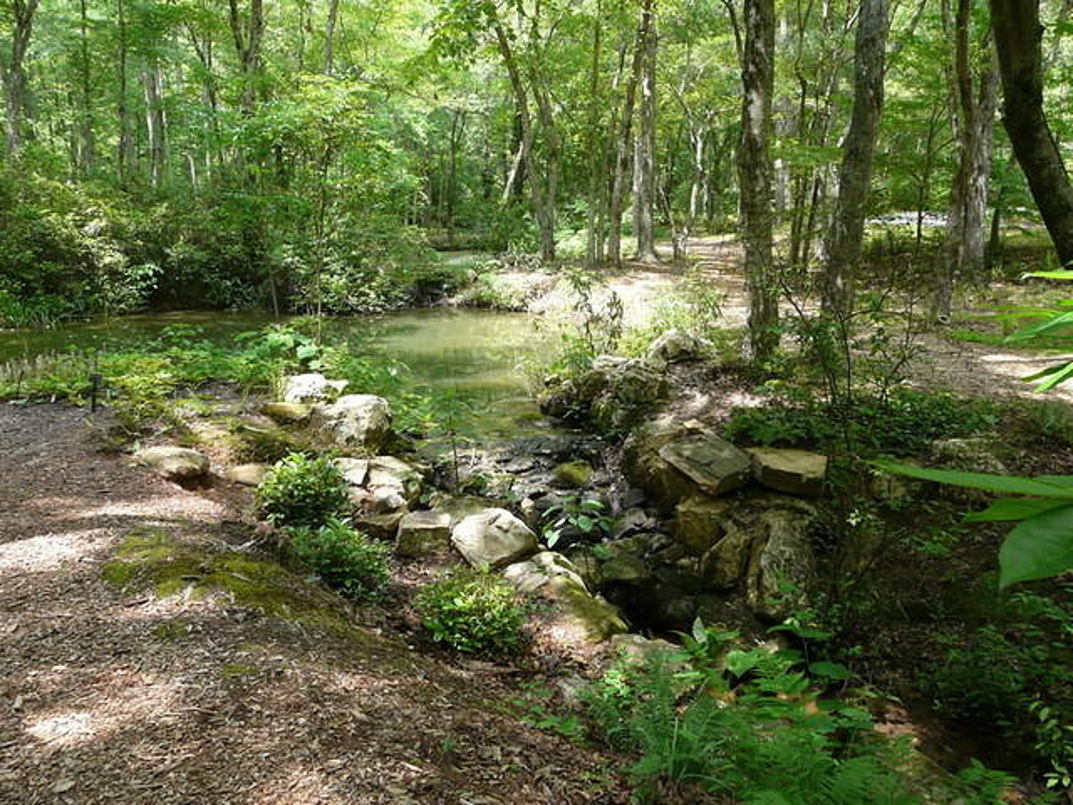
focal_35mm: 28
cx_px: 536
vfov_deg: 49.7
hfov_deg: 63.4
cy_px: 402
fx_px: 868
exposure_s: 1/100
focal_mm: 4.6
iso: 100
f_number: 3.2
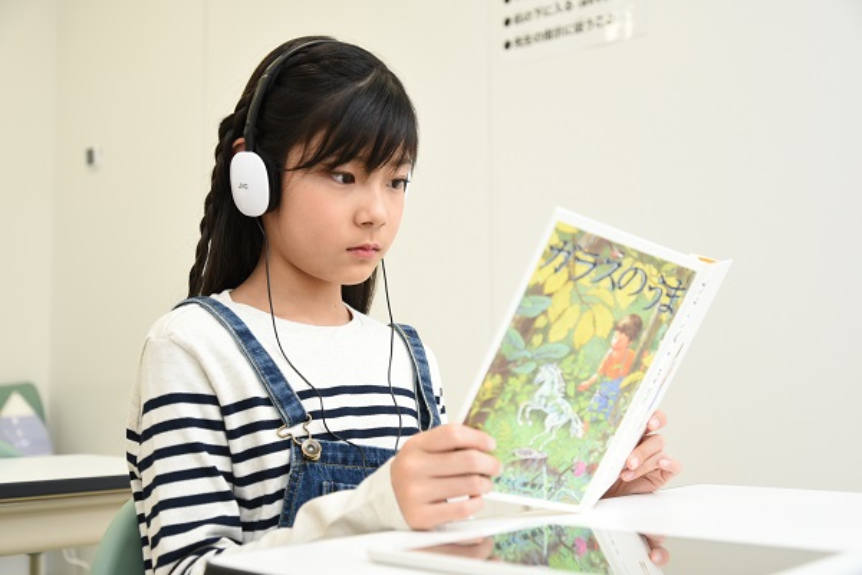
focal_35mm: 45
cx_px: 431
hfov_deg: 43.6
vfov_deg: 29.9
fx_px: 1077
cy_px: 288
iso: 400
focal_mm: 45
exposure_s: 1/125
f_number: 4.2
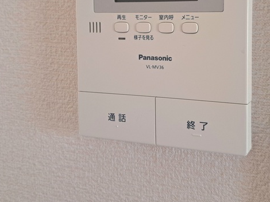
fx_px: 382
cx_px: 169
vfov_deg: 28.9
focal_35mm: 49
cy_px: 34
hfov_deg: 38.6
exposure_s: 1/50
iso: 200
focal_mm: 5.23
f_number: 1.8
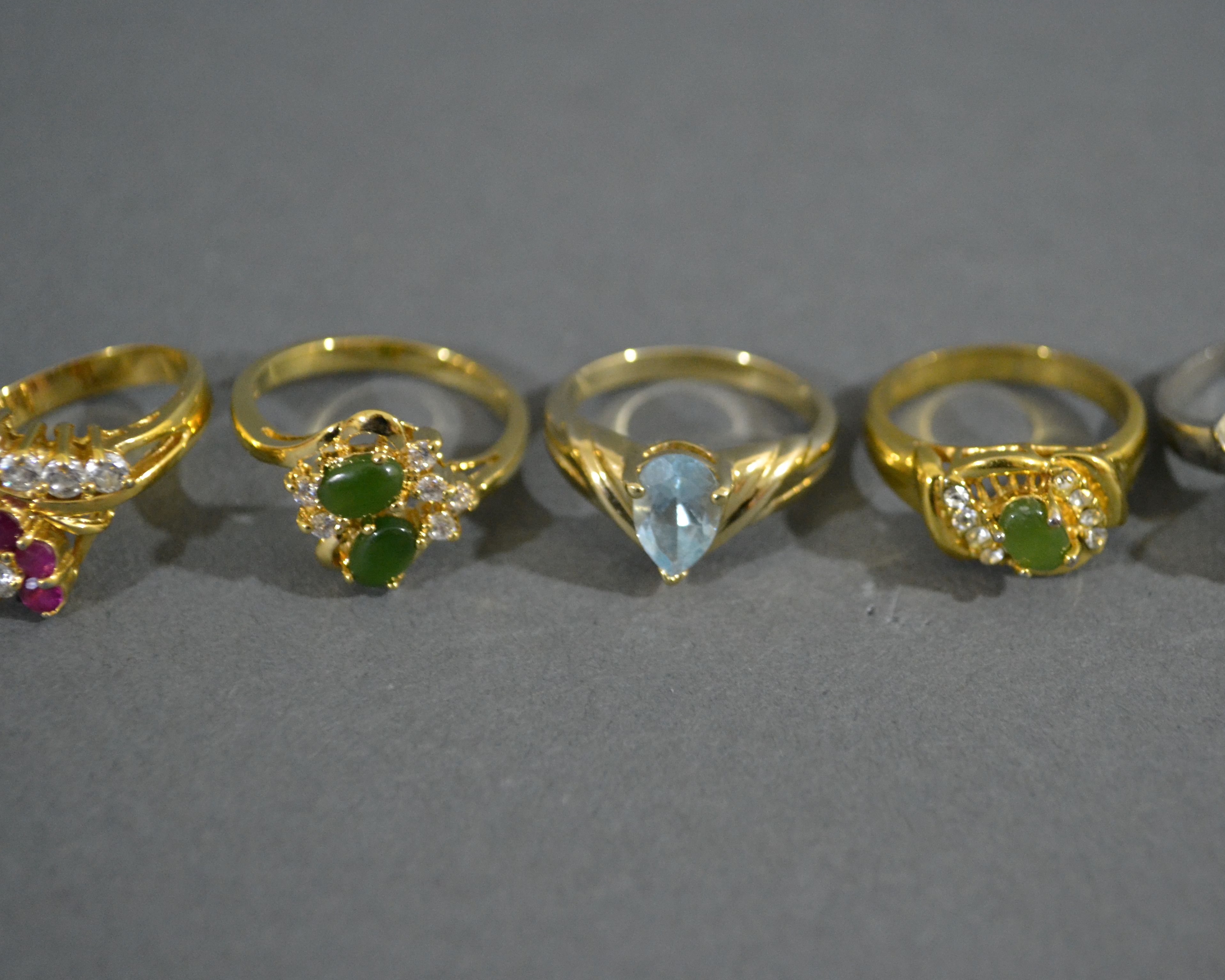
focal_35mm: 61
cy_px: 490
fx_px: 2212
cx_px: 681
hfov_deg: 30.9
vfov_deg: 25.0
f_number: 5
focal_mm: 36
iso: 2000
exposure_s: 1/15
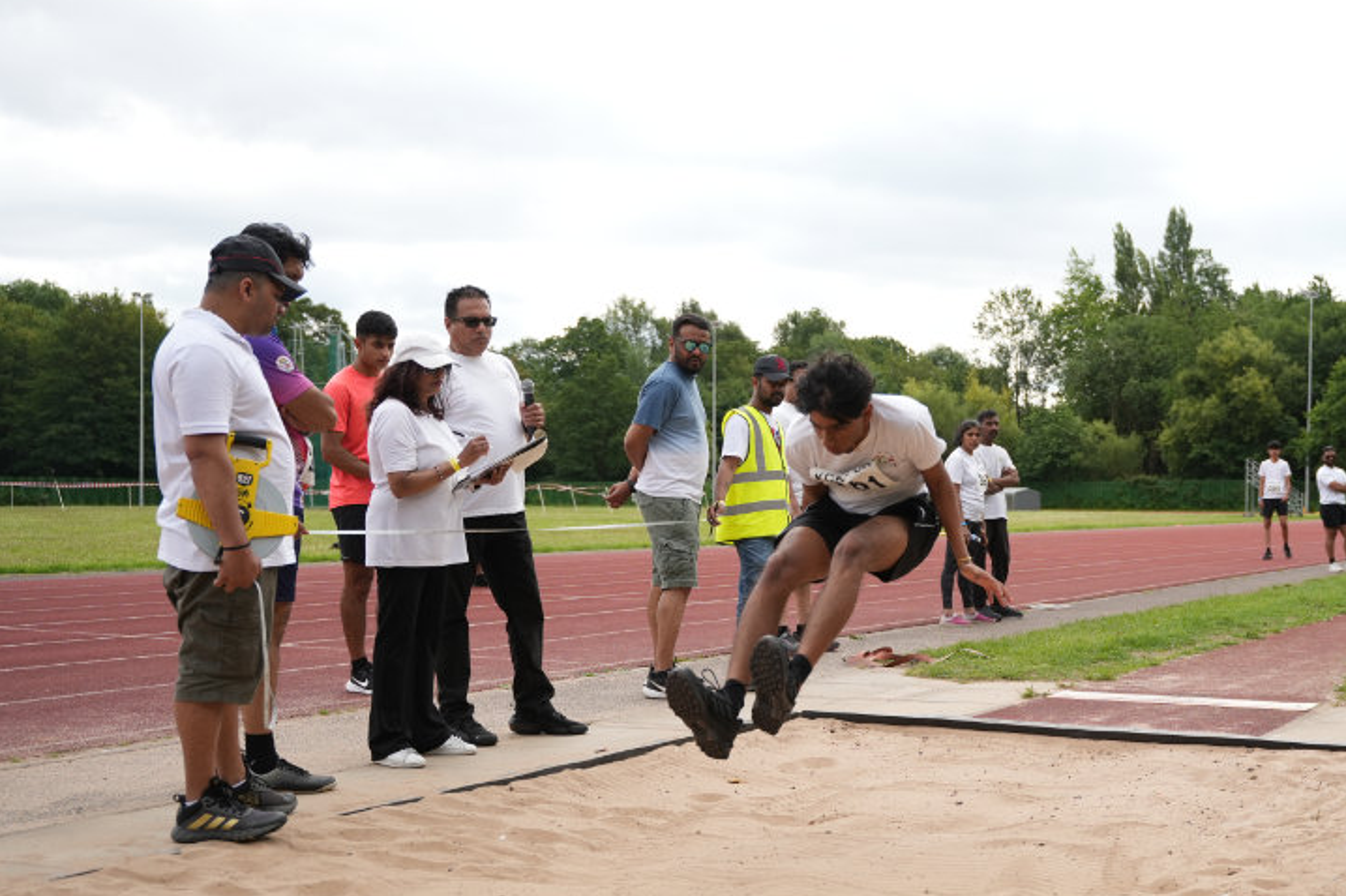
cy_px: 490
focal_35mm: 47
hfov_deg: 41.3
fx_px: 1756
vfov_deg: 28.6
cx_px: 911
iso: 250
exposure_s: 1/2000
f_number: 2.8
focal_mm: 33
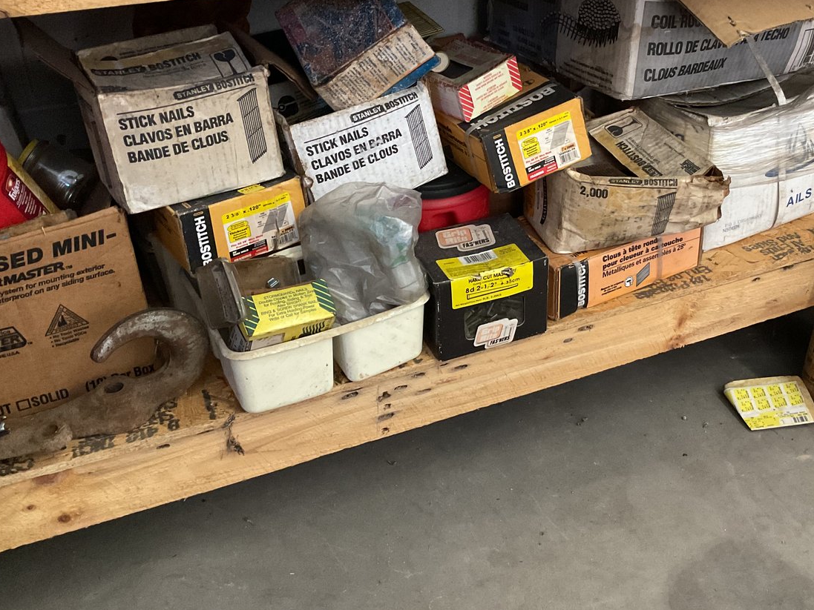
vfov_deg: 35.8
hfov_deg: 46.3
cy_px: 235
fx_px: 941
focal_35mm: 40
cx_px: 521
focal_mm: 3
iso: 400
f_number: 1.8
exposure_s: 1/30
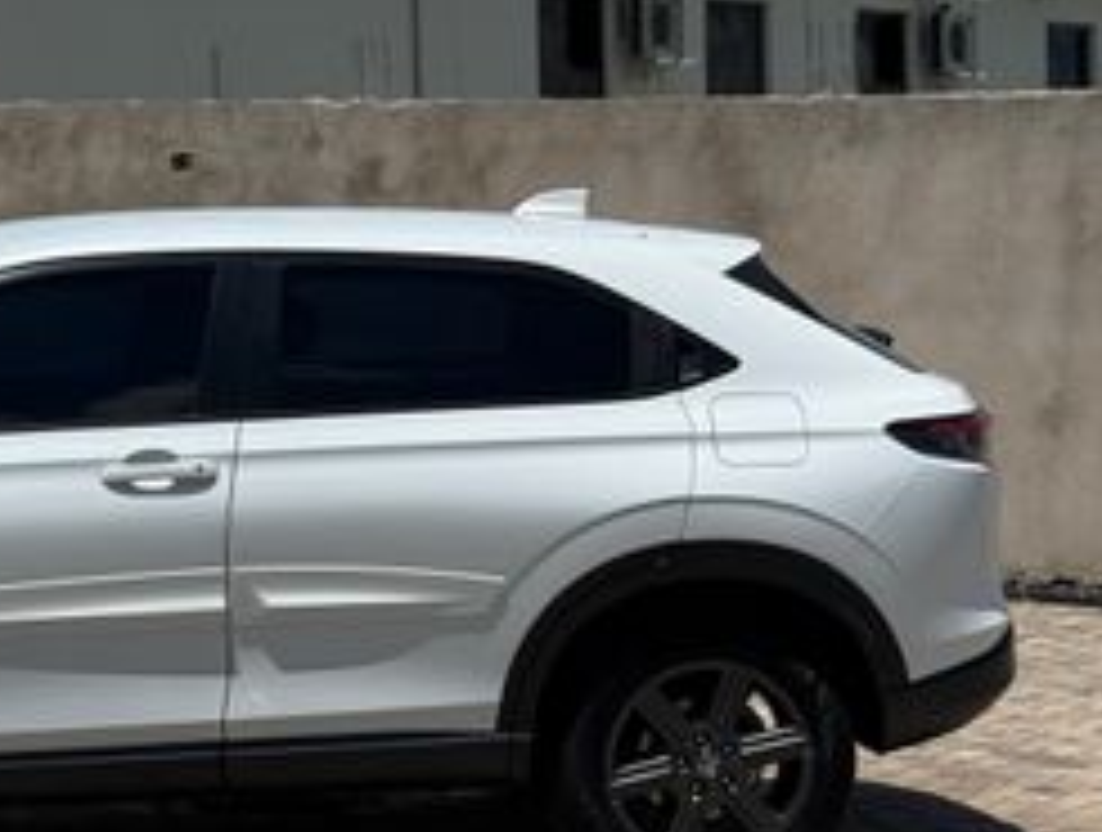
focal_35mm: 92
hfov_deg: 20.8
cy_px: 639
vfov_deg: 16.0
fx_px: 2936
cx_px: 121
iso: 64
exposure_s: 1/9901
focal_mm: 6.76
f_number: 1.78
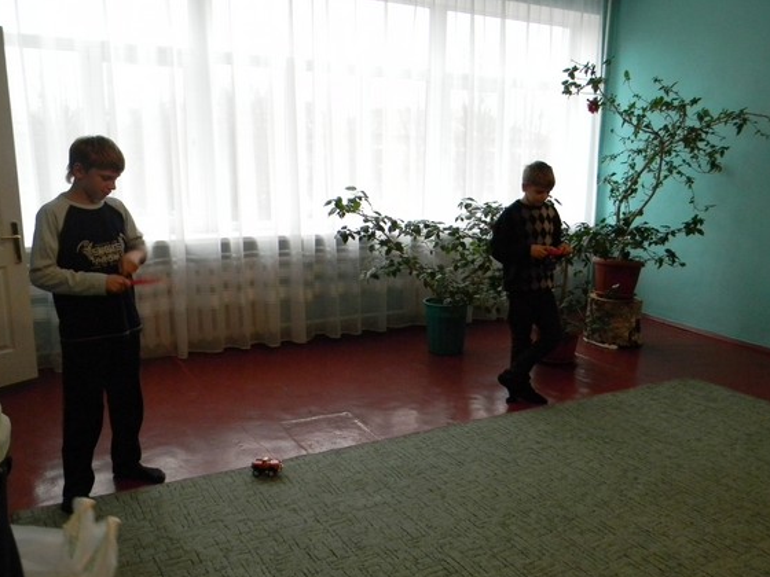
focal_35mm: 32
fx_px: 712
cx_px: 430
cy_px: 306
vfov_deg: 44.1
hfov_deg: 56.7
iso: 400
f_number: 3.5
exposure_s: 1/31.8
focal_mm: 5
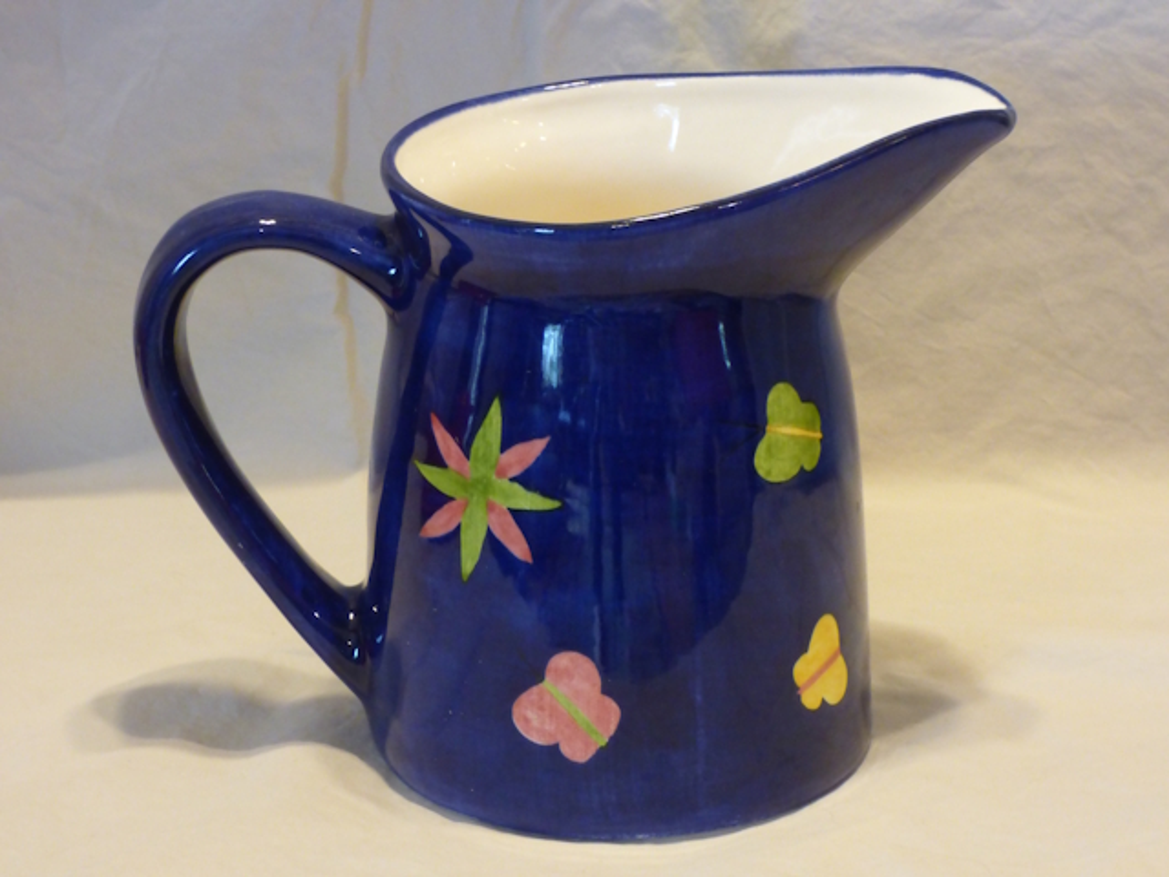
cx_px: 584
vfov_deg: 10.2
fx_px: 4897
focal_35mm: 145
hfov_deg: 13.6
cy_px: 438
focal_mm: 23.64
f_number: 5.2
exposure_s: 1/4
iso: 500
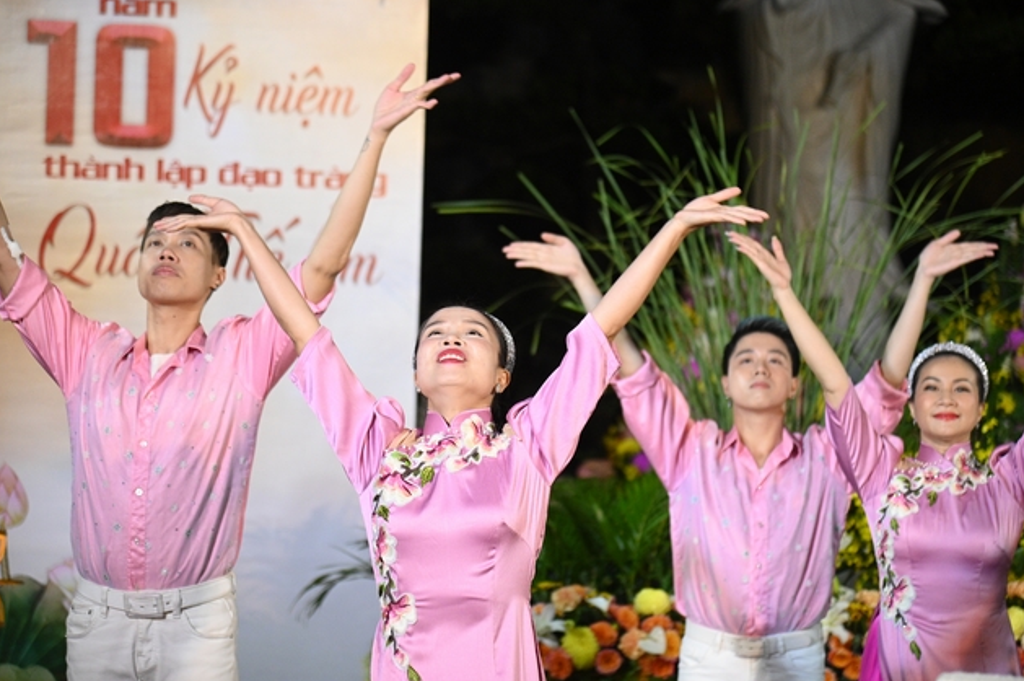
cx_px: 524
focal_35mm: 124
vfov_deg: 11.0
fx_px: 3523
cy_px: 347
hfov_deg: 16.5
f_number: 4
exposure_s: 1/250
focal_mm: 120
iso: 4000
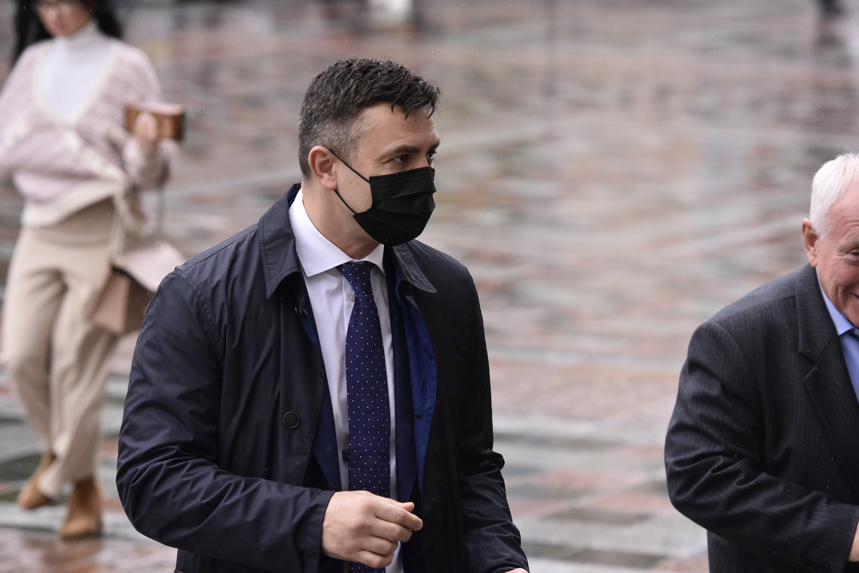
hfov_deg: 9.8
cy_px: 286
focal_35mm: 210
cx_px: 430
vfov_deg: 6.5
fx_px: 5012
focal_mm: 140
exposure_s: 1/800
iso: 800
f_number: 4
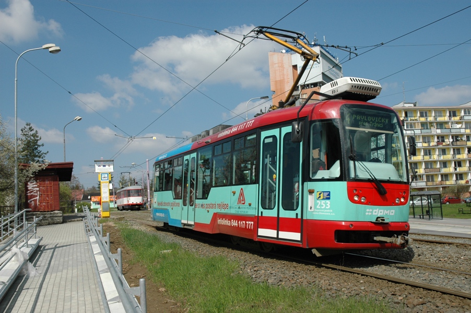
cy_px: 156
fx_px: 471
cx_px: 236
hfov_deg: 53.2
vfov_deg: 36.8
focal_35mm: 36
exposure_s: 1/1600
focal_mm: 24
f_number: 6.3
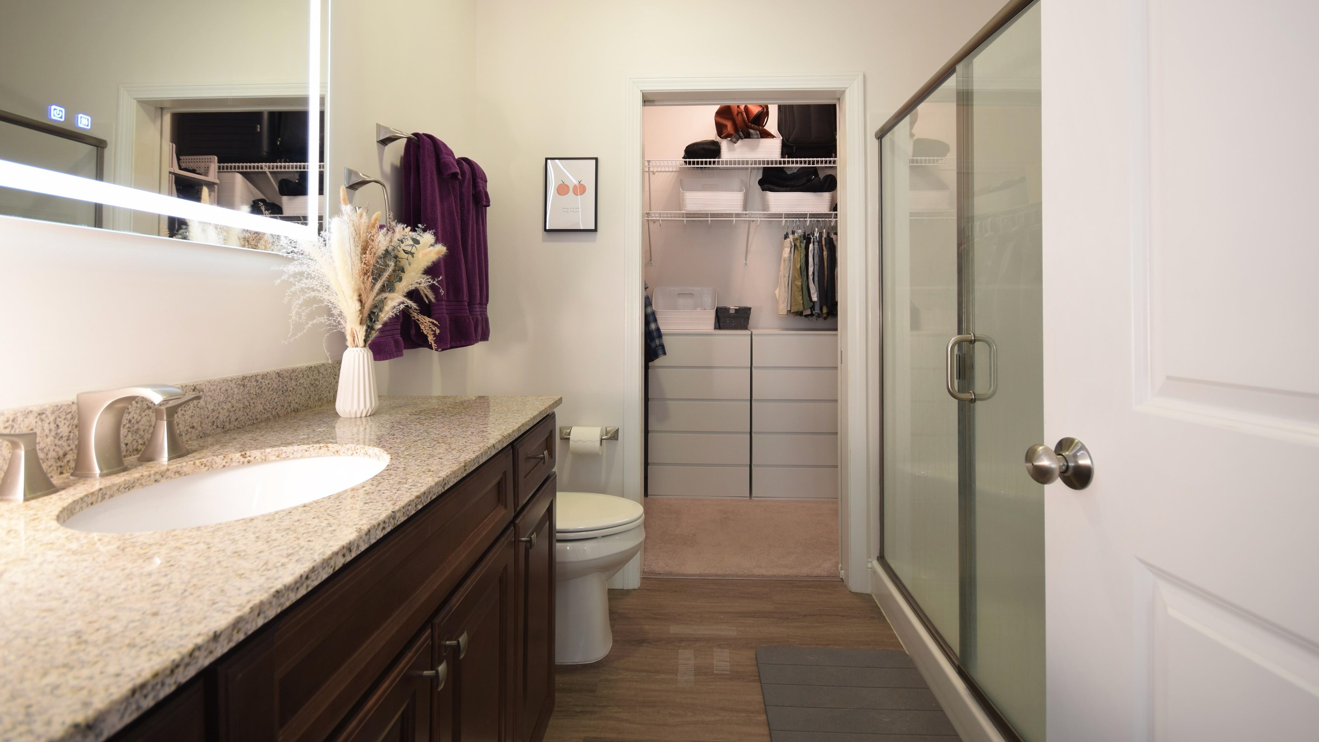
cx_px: 665
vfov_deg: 66.5
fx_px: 560
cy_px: 298
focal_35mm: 16
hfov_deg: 99.4
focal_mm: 10
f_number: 6.3
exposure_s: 1/8
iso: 200
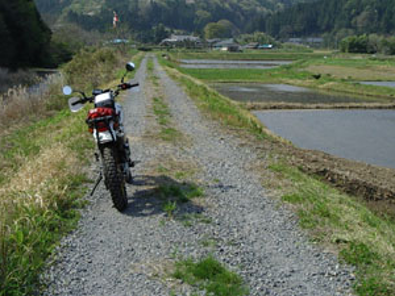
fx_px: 650
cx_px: 178
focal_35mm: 57
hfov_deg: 33.8
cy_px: 75
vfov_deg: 25.4
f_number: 4.8
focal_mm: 5.8
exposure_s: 1/400
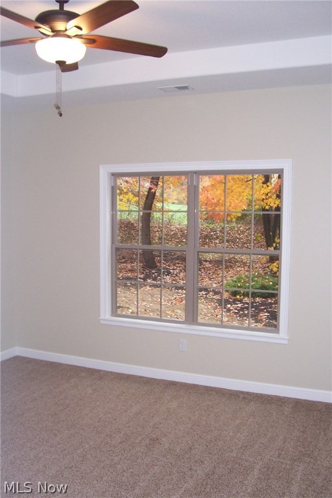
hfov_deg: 38.9
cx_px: 166
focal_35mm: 34
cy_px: 249
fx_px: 470
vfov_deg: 55.8
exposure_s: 1/60
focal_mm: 5.6
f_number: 2.7
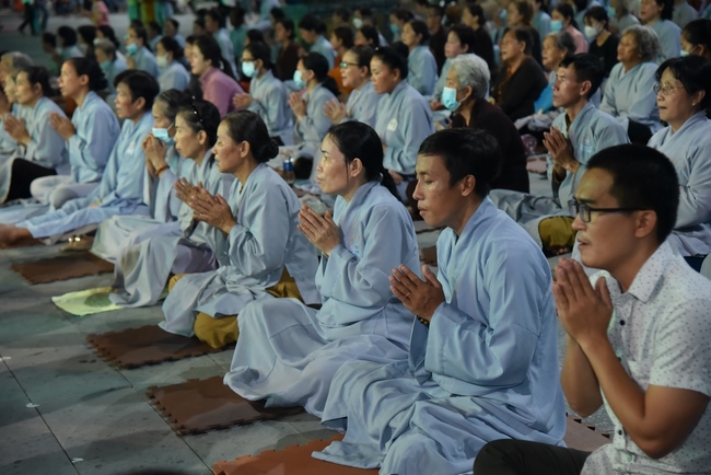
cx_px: 356
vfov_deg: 19.5
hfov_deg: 28.8
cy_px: 238
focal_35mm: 70
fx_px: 1383
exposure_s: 1/125
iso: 3200
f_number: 4.5
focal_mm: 70
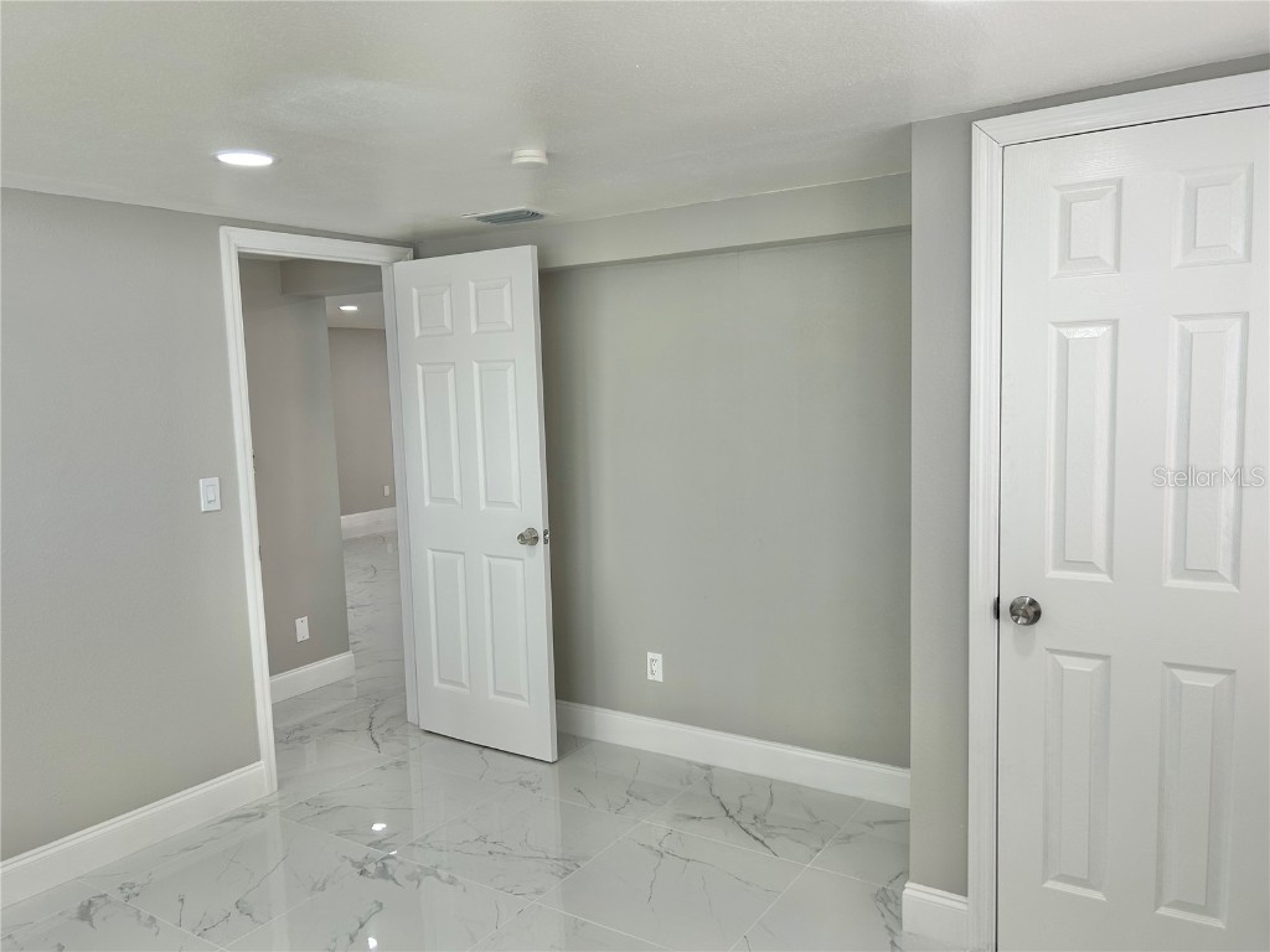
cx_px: 635
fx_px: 954
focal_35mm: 26
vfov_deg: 53.1
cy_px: 476
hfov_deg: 67.3
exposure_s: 1/179
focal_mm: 5.7
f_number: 1.5
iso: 40
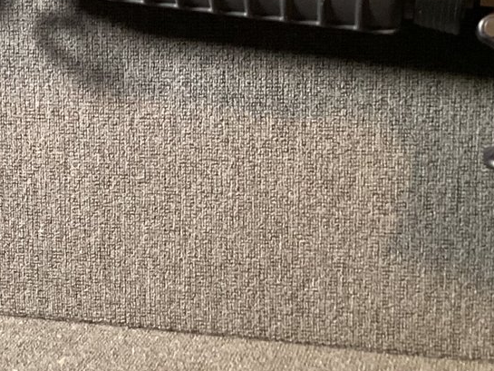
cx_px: 44
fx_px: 1228
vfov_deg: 17.1
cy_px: 86
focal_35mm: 86
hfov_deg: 22.2
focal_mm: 3.3
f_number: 2.4
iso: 250
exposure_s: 1/33
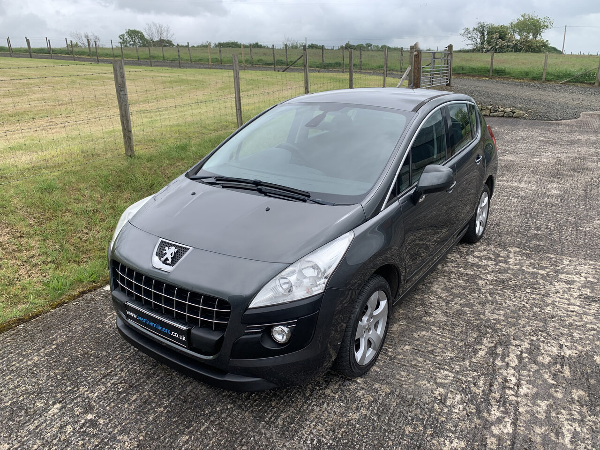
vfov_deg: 53.1
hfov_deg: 67.3
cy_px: 225
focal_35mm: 26
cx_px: 300
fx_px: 451
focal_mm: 4.25
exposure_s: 1/1282
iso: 25
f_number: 1.8
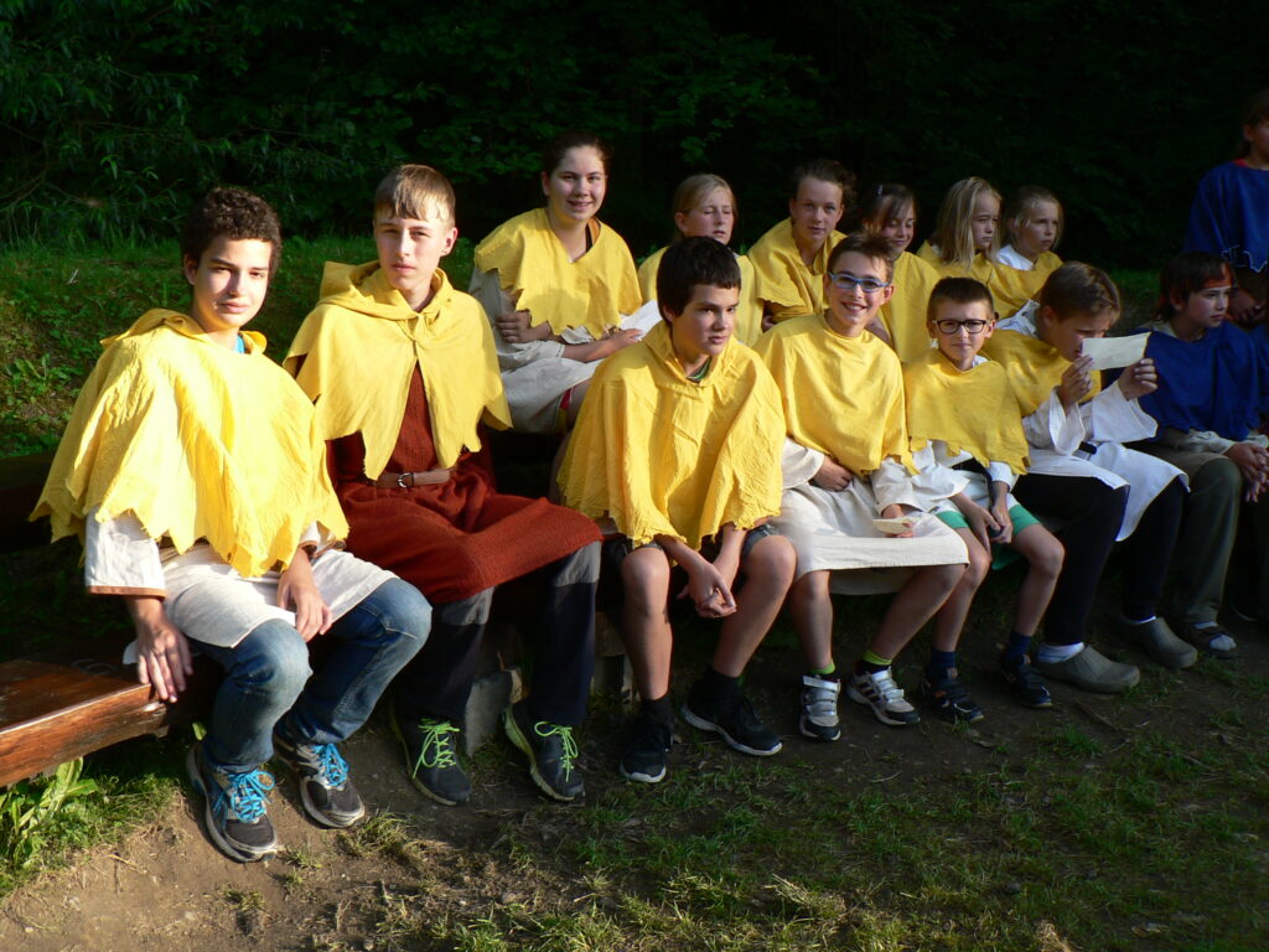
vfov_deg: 39.7
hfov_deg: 51.4
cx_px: 634
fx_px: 1320
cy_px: 476
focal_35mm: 36
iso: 80
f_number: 4
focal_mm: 6
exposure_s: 1/100
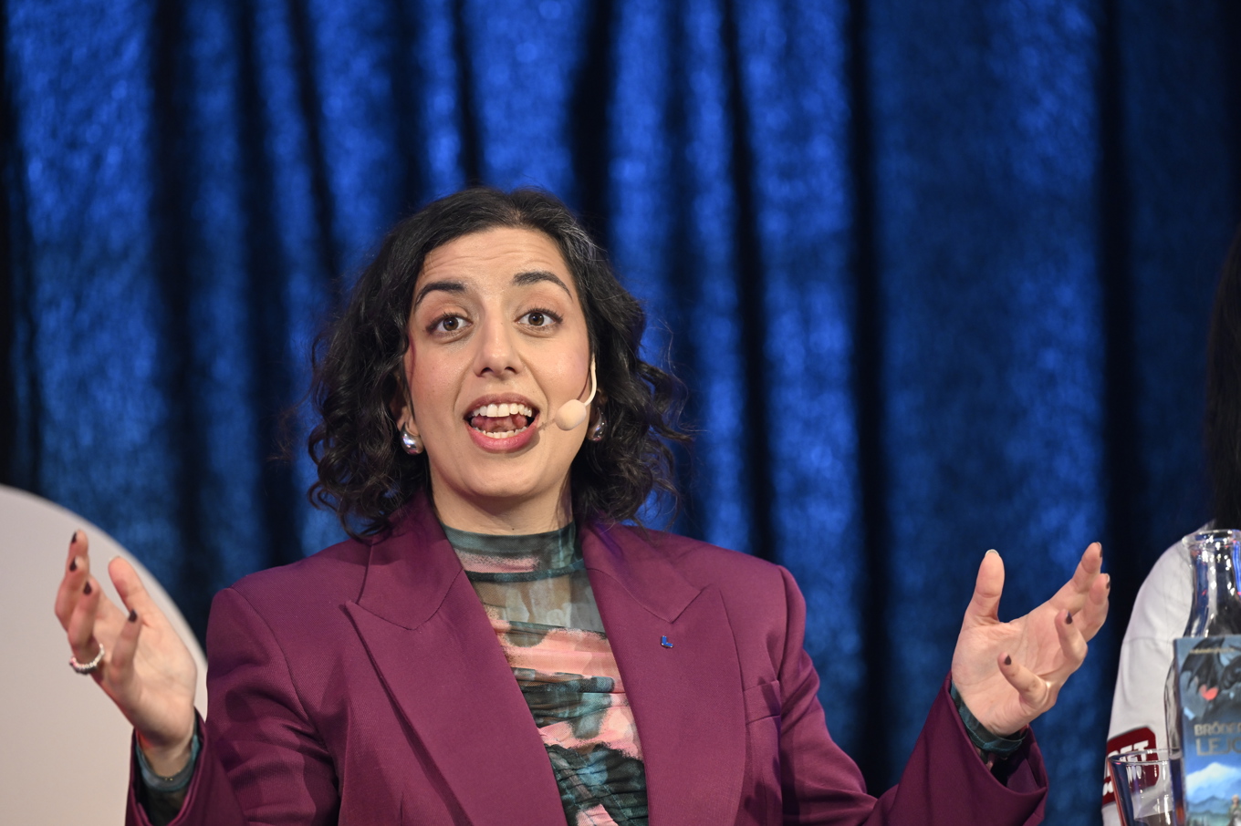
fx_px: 6892
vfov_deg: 6.9
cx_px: 620
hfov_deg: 10.3
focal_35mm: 200
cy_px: 413
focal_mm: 200
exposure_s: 1/200
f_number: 3.5
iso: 2000
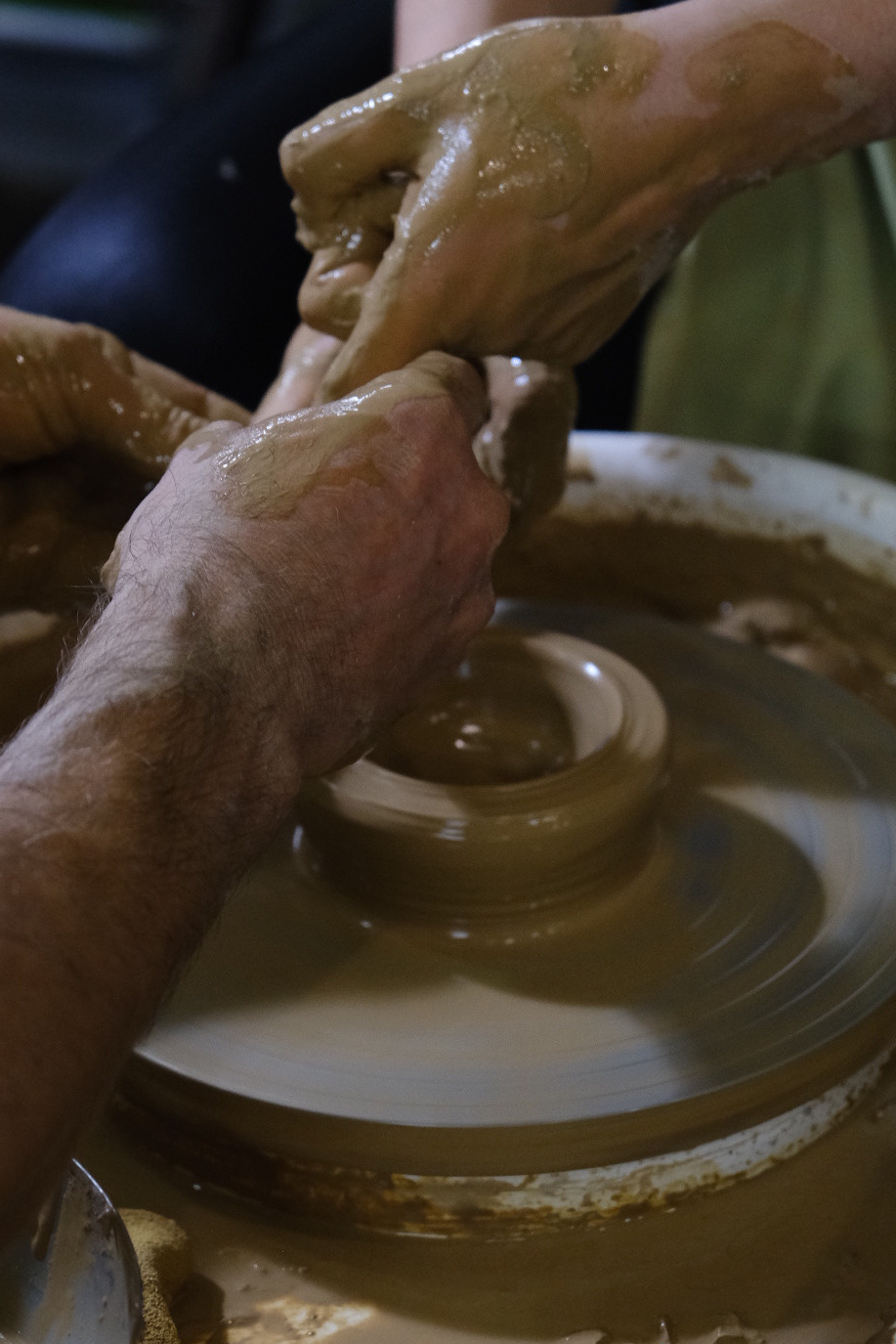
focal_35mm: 155
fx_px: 5785
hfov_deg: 8.9
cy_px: 696
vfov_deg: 13.2
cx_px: 458
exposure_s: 1/60
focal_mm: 80
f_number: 4
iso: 2500
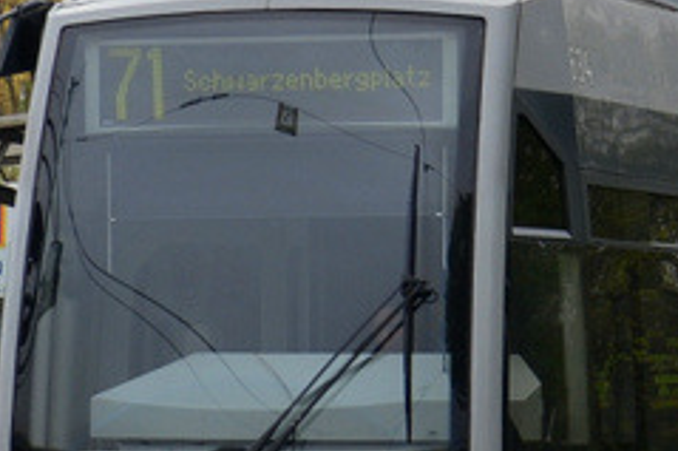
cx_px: 539
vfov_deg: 5.4
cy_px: 227
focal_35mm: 256
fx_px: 4818
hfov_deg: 8.0
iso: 100
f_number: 5.6
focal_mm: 34
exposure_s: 1/125
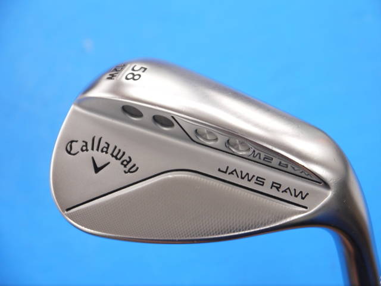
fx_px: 925
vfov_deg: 17.6
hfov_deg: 23.3
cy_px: 143
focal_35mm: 84
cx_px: 190
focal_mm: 42
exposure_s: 1/80
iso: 640
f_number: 5.6
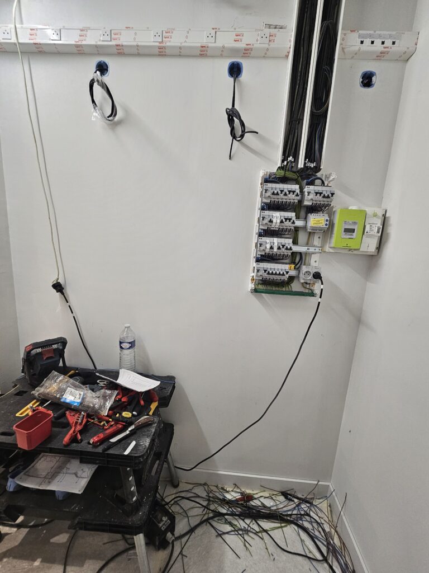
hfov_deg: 89.9
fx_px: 215
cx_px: 214
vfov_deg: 106.2
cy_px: 286
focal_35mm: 13
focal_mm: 2.2
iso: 125
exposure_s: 1/50
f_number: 2.2
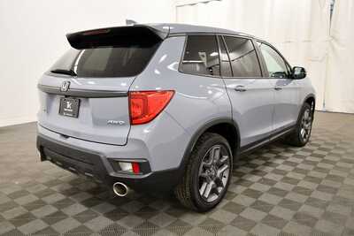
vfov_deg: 43.6
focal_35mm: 30
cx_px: 177
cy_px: 118
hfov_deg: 61.9
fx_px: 295
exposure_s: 1/125
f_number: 5.6
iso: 1400
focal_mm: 20
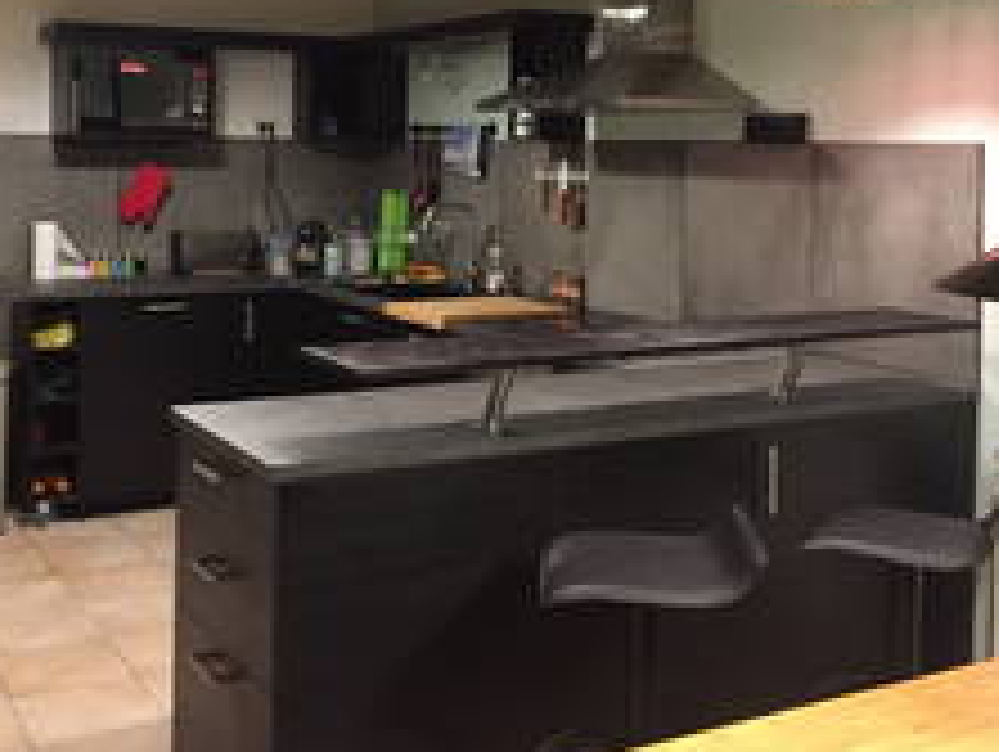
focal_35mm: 47
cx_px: 500
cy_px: 185
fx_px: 1358
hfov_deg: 40.4
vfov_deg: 30.4
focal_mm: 4.15
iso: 320
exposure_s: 1/17
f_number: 2.2
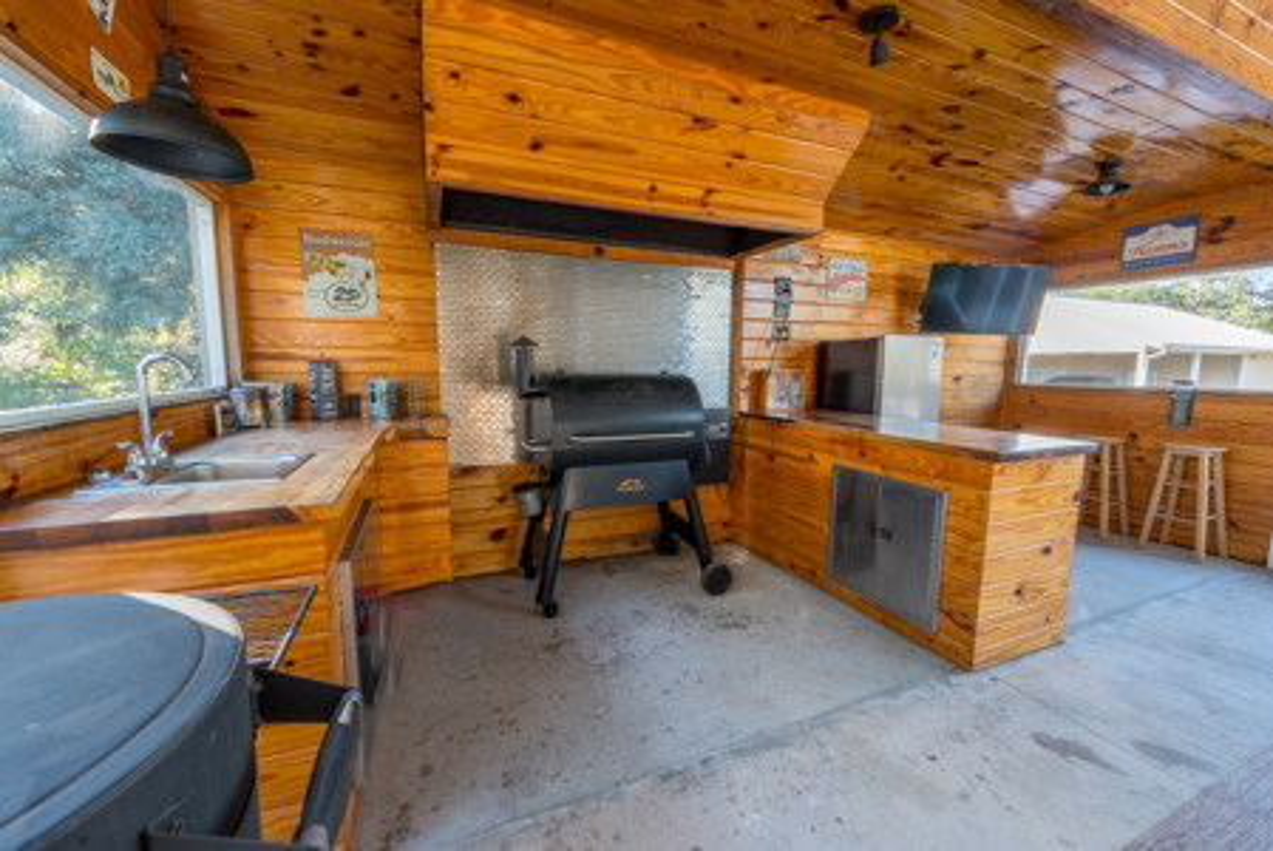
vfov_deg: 81.3
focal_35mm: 14
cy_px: 426
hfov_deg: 104.2
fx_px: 495
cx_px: 636
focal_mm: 14
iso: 400
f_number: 9
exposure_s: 1/50
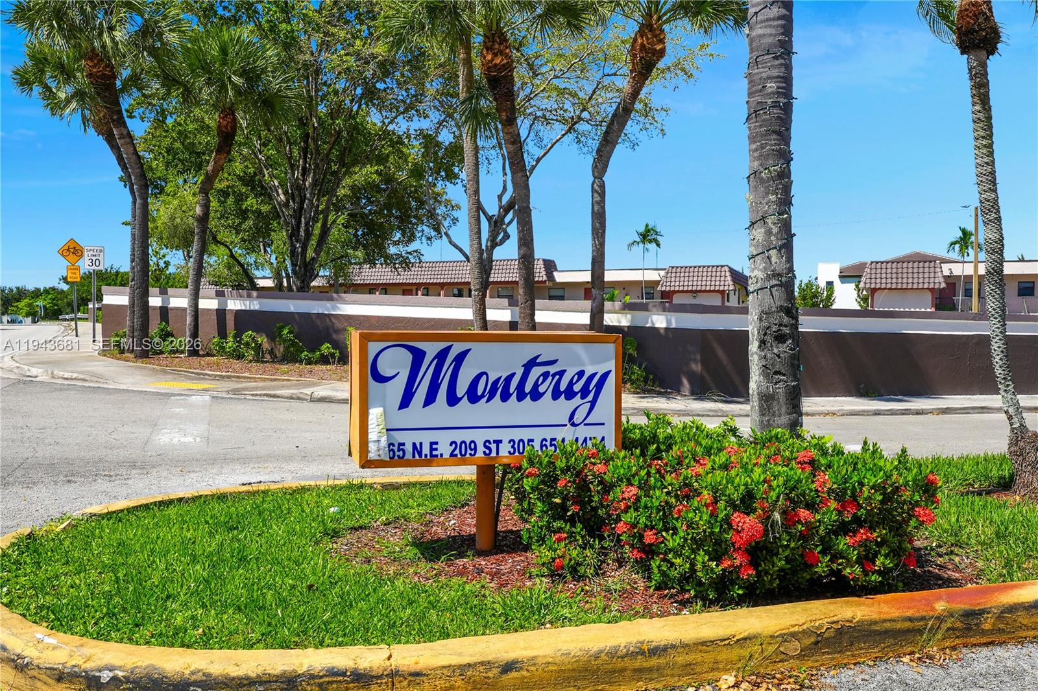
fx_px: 865
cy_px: 346
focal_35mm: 30
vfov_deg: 43.6
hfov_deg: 61.9
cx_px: 519
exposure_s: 1/200
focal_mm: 20
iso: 100
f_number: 10
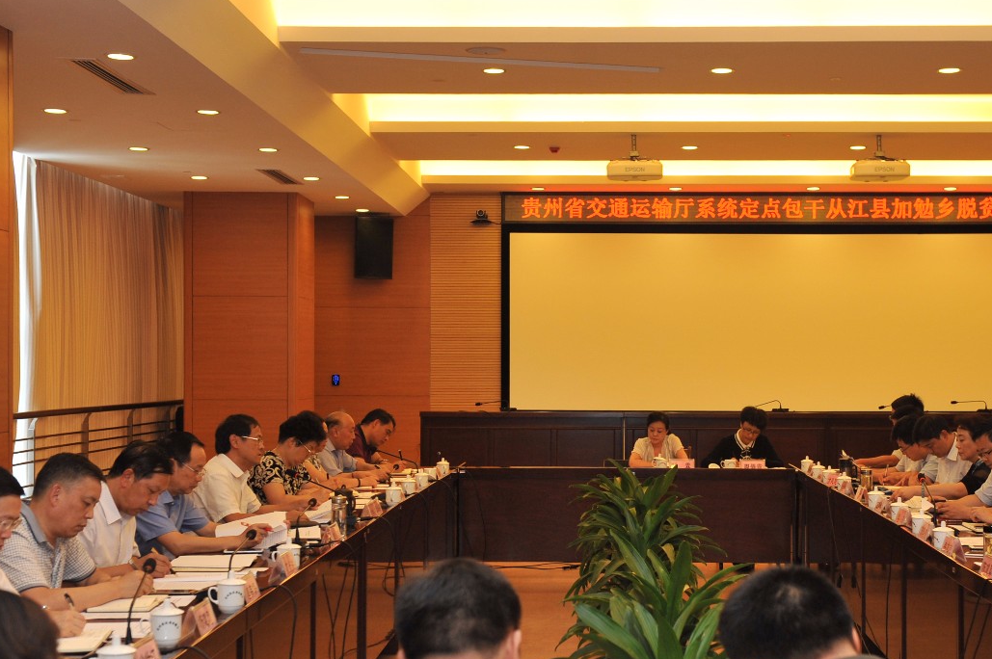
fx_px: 1542
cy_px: 468
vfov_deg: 24.0
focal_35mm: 56
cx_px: 667
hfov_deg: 35.3
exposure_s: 1/80
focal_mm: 36
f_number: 4
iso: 640
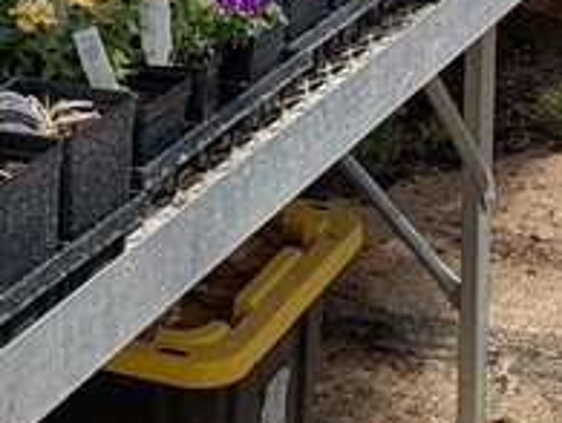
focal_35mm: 131
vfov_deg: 10.8
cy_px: -272
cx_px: 92
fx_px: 2131
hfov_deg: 14.9
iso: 46
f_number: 1.89
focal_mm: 5.43
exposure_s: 1/2092
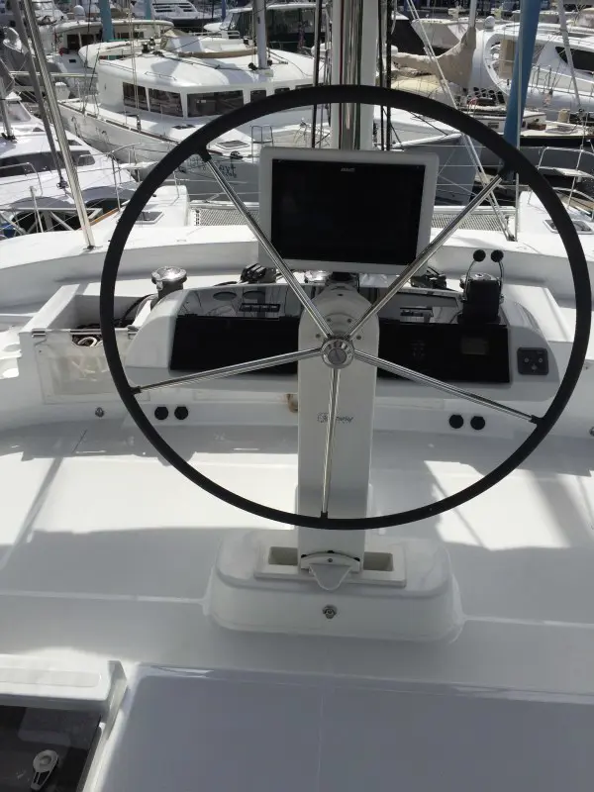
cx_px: 297
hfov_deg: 48.2
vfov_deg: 61.7
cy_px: 396
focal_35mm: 29
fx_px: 664
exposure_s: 1/4950
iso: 32
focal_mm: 4.15
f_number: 2.2
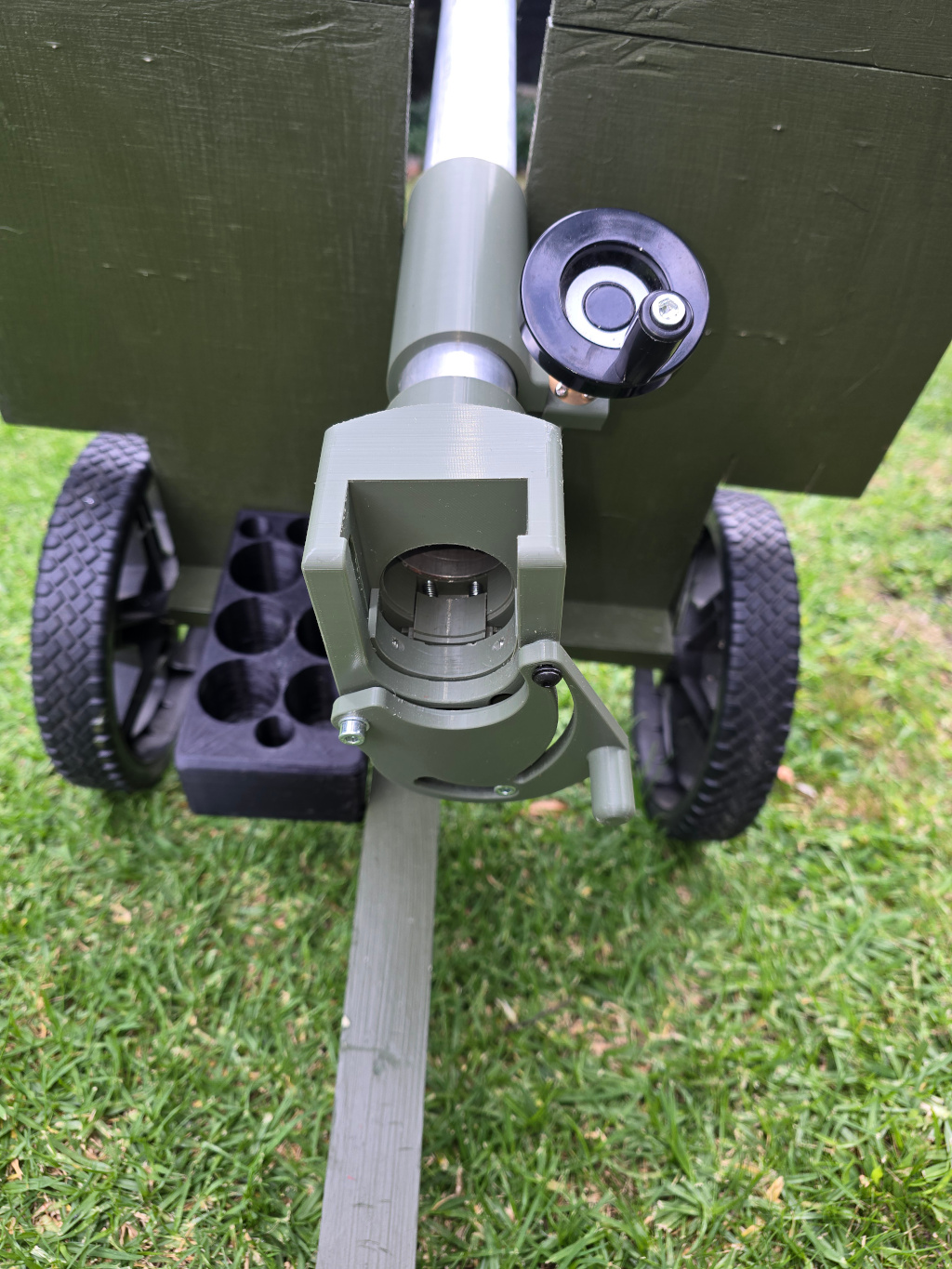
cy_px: 634
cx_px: 476
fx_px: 843
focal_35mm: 23
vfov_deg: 73.9
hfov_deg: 58.9
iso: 20
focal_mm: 6.3
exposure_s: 1/100
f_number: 1.7
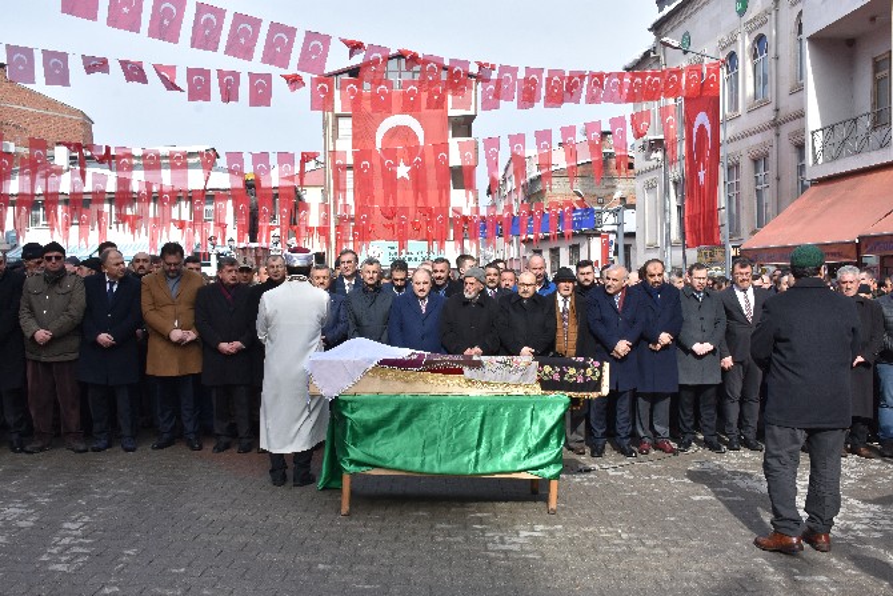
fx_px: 856
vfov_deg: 38.4
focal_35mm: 34
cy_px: 298
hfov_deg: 55.1
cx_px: 446
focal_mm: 23
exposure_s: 1/500
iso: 500
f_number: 11
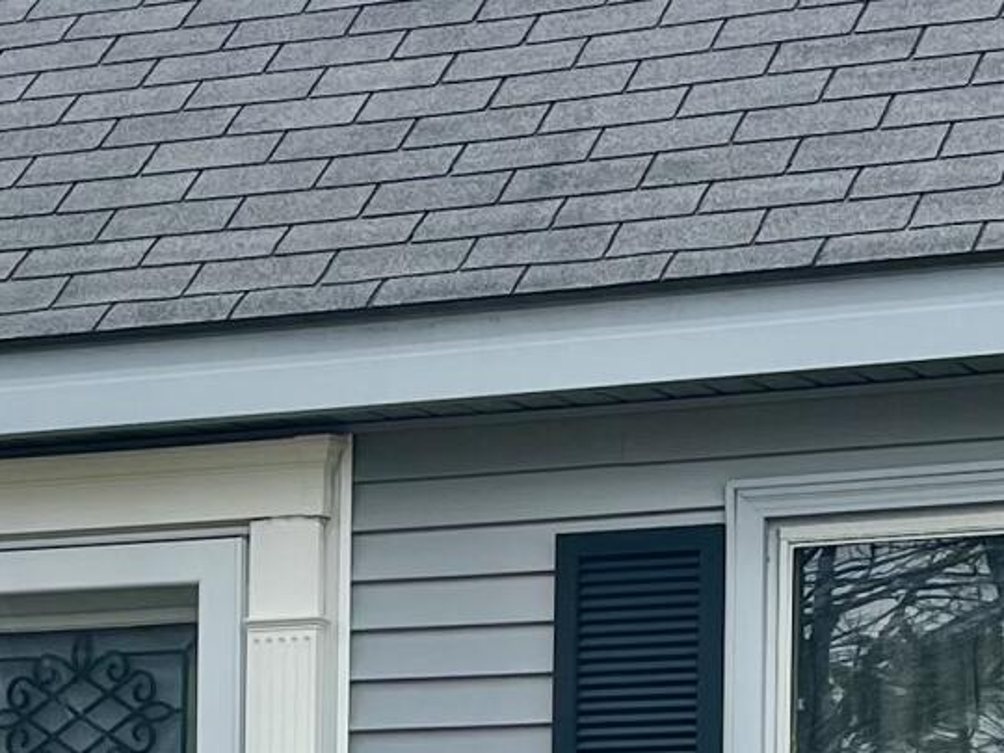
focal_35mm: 139
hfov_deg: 14.2
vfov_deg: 10.4
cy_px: 1036
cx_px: 435
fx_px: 4032
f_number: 1.6
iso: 32
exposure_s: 1/1309
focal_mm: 5.1
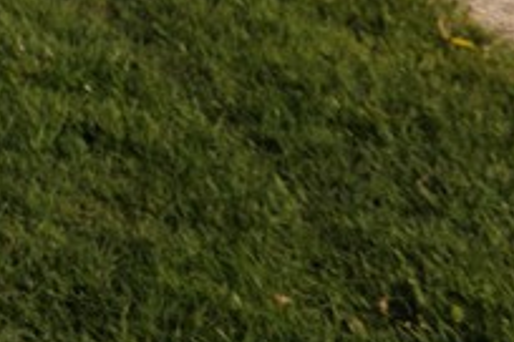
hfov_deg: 7.1
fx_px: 3255
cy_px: -780
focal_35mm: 228
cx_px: -1466
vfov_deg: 5.6
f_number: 10
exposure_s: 1/160
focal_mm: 29
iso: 100
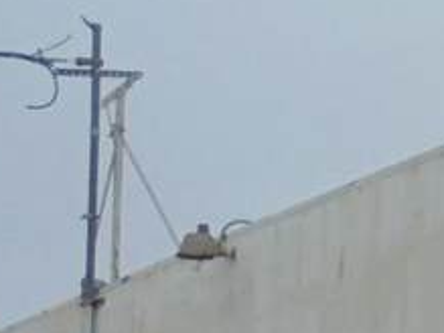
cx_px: 781
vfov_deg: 9.2
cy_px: 668
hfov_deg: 12.0
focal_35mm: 152
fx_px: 1949
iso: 100
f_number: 3.5
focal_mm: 4.6
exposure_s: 1/640
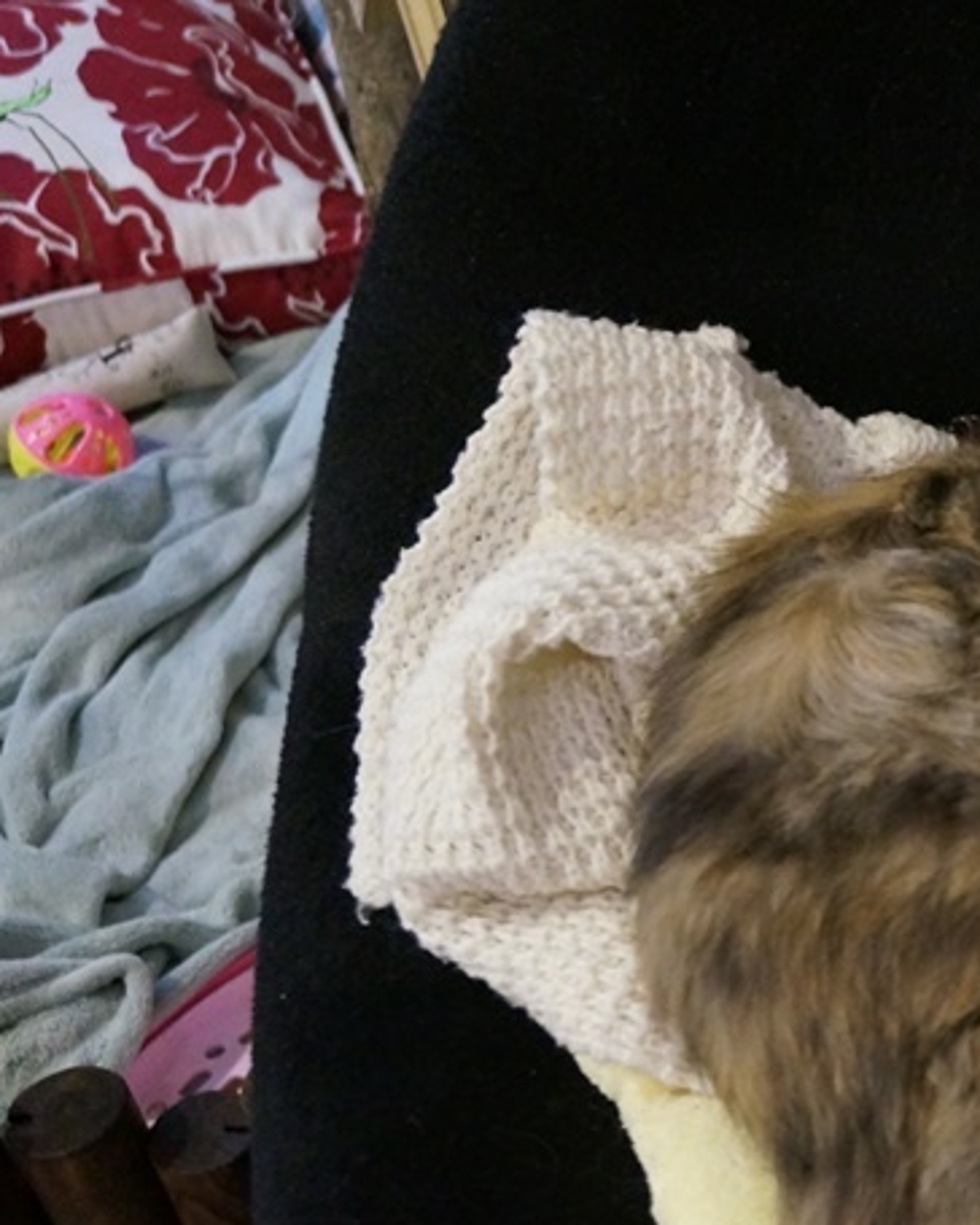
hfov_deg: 23.3
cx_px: 1311
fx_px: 2067
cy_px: 560
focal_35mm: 57
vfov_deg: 33.0
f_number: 4
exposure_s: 1/30
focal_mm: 18
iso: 3200
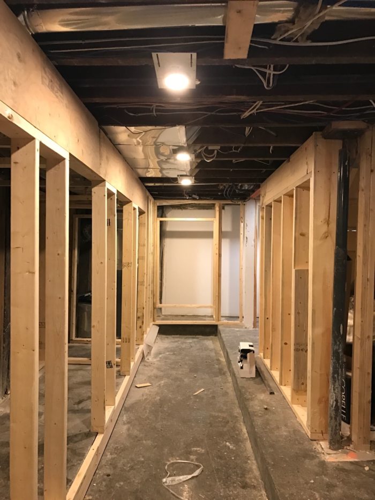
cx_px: 188
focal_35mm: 28
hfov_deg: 49.8
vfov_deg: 63.4
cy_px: 250
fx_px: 404
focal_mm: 3.99
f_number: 1.8
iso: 80
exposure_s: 1/15
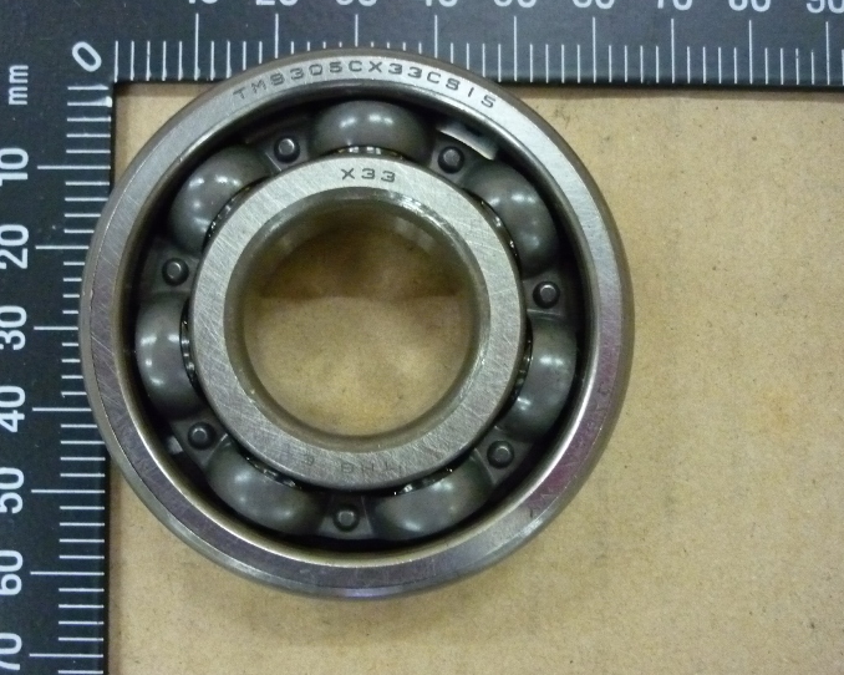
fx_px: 949
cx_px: 376
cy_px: 347
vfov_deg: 39.1
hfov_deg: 47.9
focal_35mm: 38
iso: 800
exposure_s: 1/20
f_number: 2.8
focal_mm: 5.5
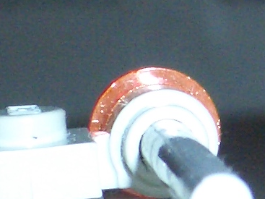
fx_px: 2977
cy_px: 101
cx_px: 65
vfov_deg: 3.8
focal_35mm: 389
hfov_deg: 5.1
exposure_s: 1/60
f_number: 5.6
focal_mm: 10.2
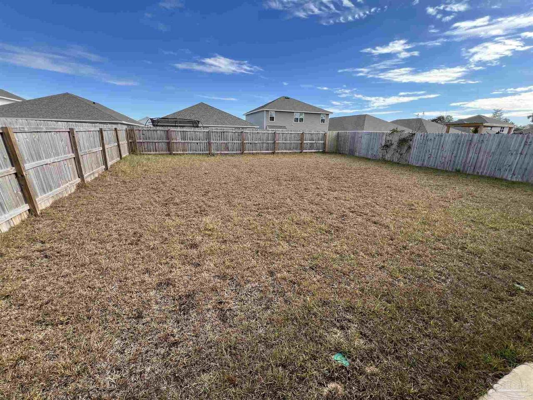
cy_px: 200
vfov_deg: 89.9
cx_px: 266
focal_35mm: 13
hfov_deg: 106.2
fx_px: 200
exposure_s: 1/457
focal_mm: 1.57
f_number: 1.8
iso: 32
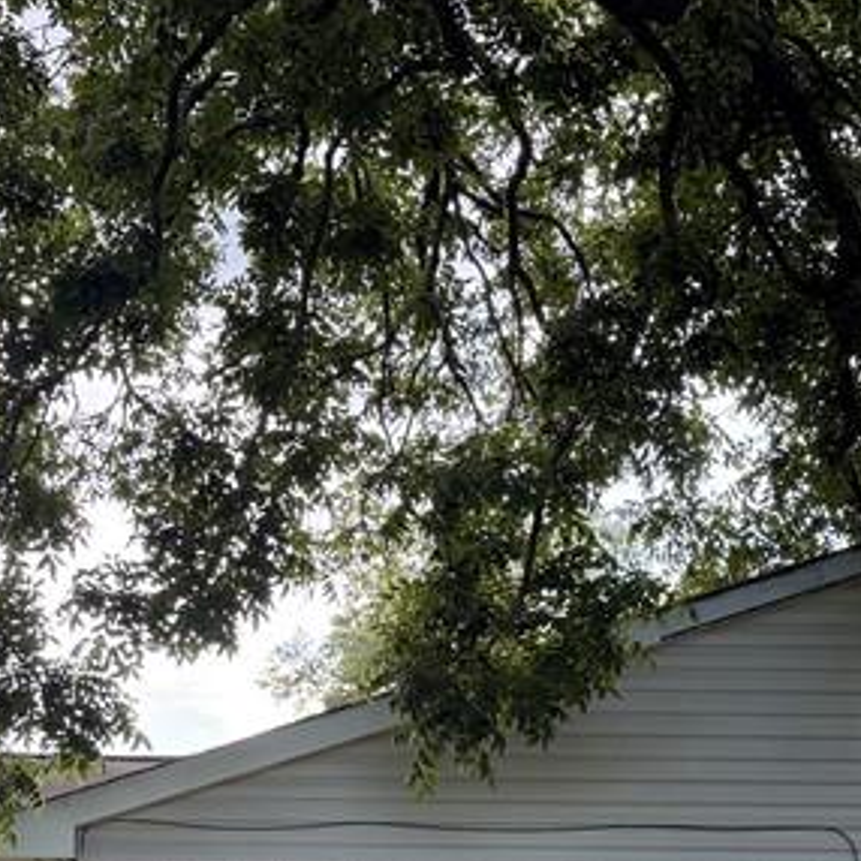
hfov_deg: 22.8
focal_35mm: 76
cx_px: 391
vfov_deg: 21.8
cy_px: 882
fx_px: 2139
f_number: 1.78
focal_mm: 6.76
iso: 100
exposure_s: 1/660
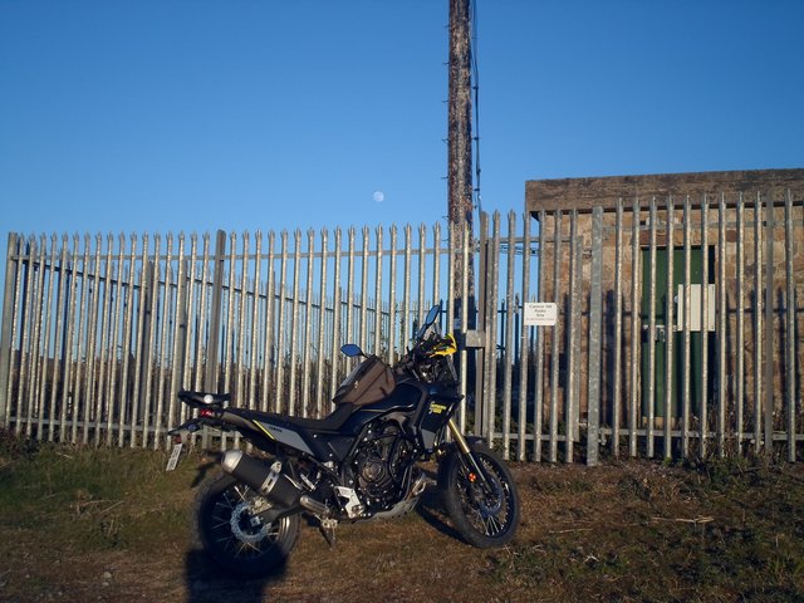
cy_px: 302
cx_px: 402
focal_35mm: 43
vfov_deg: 33.6
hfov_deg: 43.9
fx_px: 999
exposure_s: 1/750
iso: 80
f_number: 3.2
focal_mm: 7.8
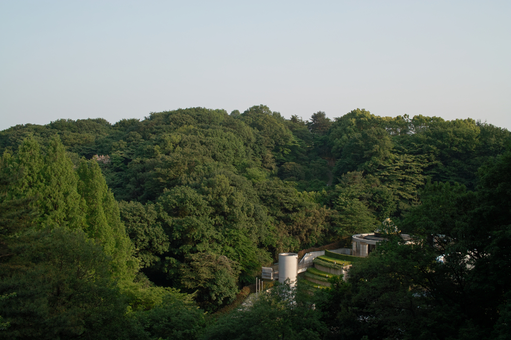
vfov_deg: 32.6
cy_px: 170
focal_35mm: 41
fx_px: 582
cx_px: 256
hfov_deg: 47.4
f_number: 7.1
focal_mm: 24.2
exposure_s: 1/40
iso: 100
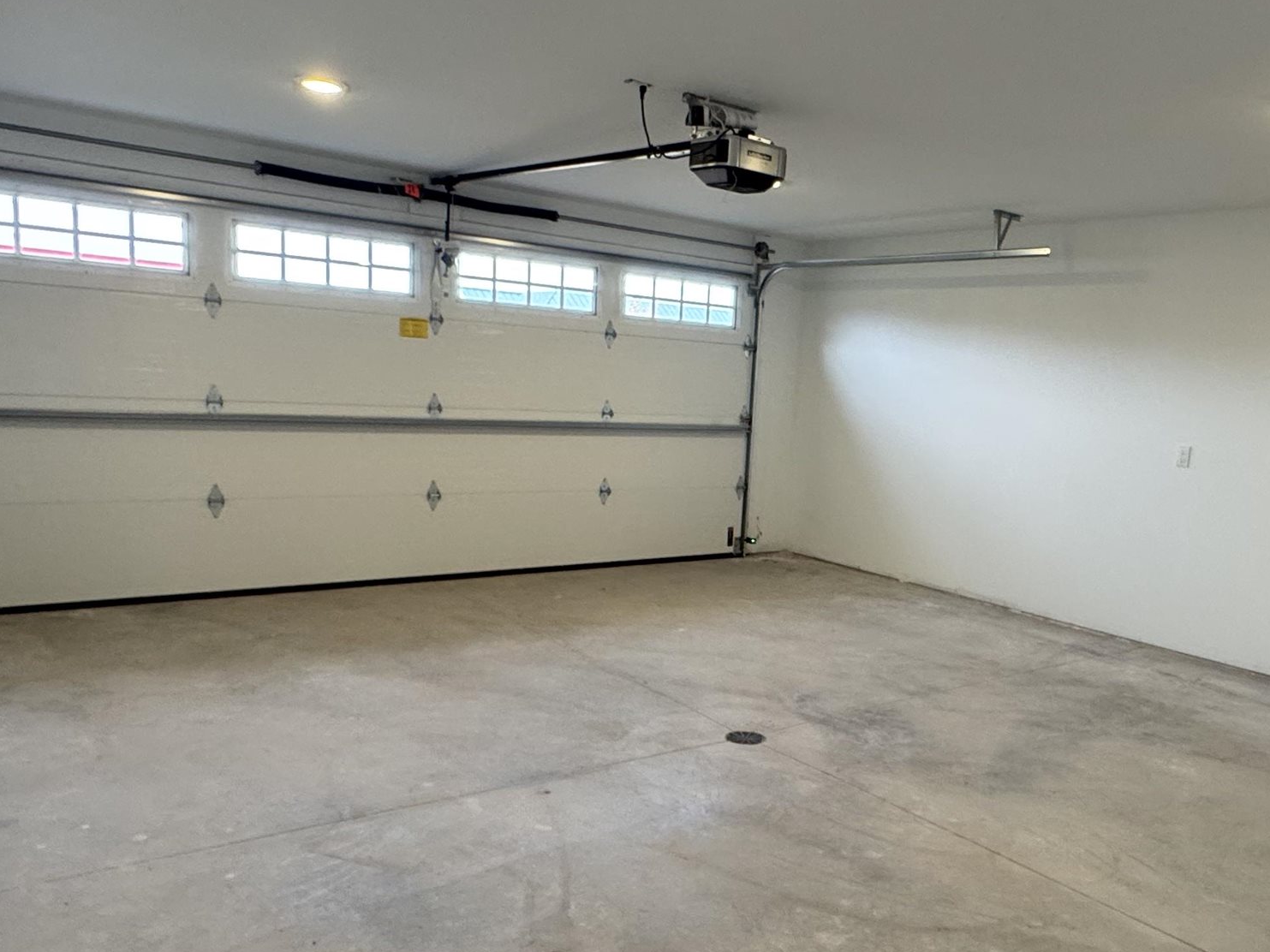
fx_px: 1064
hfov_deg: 60.9
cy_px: 538
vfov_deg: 48.1
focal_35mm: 29
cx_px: 792
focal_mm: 2.22
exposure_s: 1/120
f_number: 2.2
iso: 250
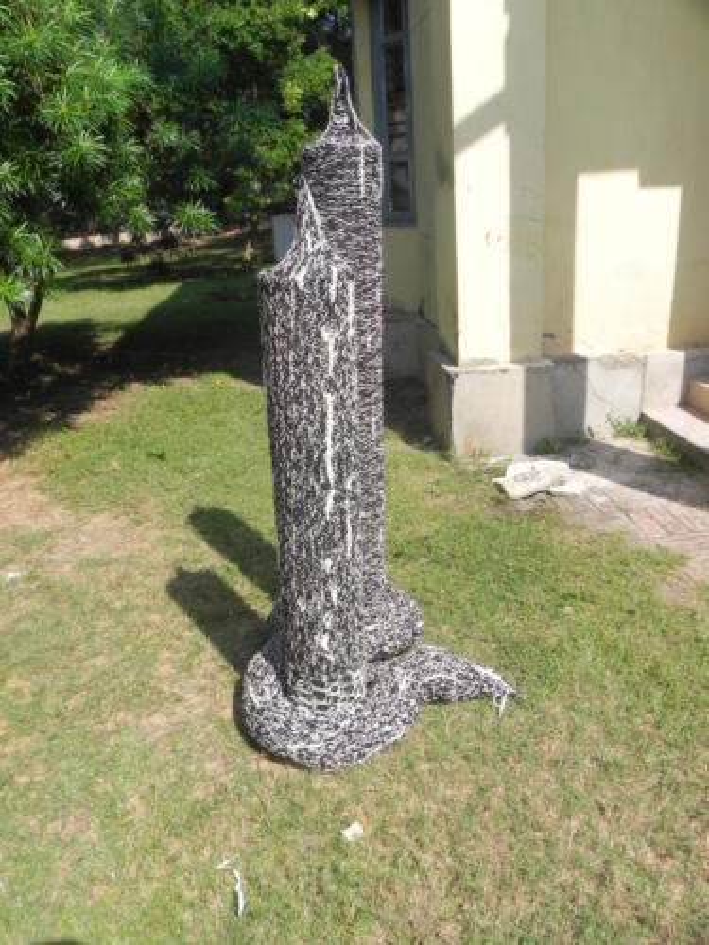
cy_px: 472
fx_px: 710
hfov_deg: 53.1
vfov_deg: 67.3
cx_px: 354
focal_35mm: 26
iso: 160
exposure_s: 1/200
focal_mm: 4.6
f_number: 8
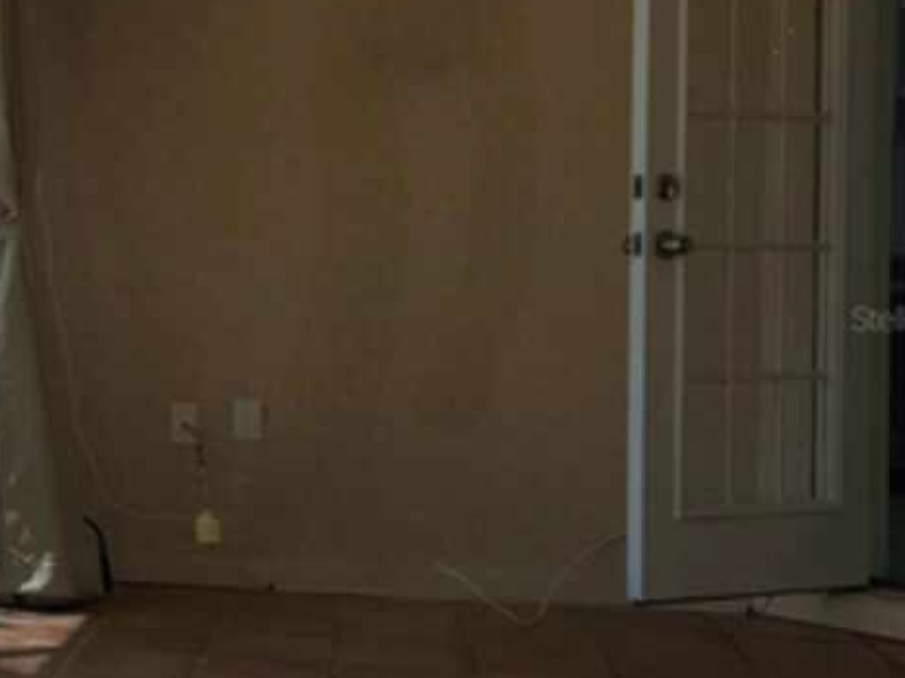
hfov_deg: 26.5
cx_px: -242
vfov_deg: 23.3
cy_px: 318
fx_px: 1647
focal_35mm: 63
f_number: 1.7
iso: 10
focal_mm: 6.3
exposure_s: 1/222
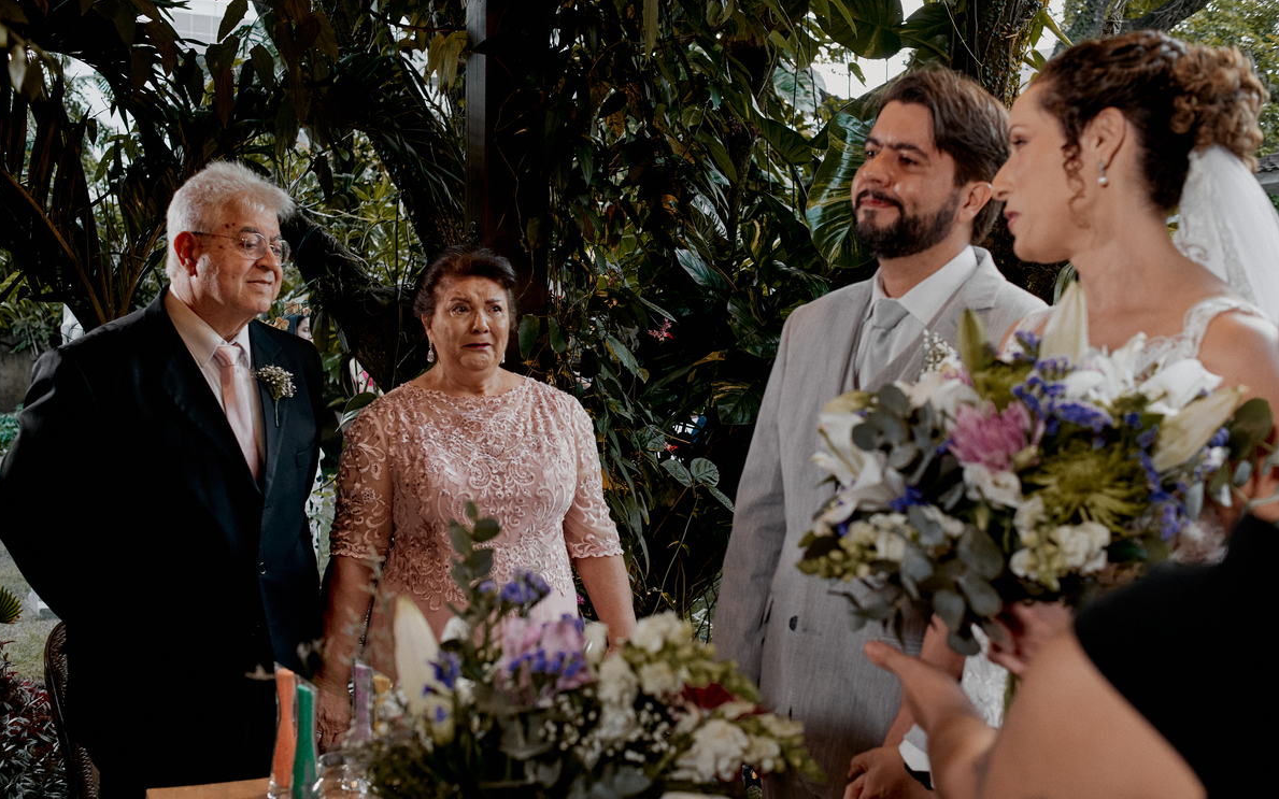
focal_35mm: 36
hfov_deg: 54.0
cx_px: 635
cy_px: 430
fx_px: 1255
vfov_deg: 35.3
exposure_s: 1/125
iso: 800
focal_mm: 35
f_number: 4.5
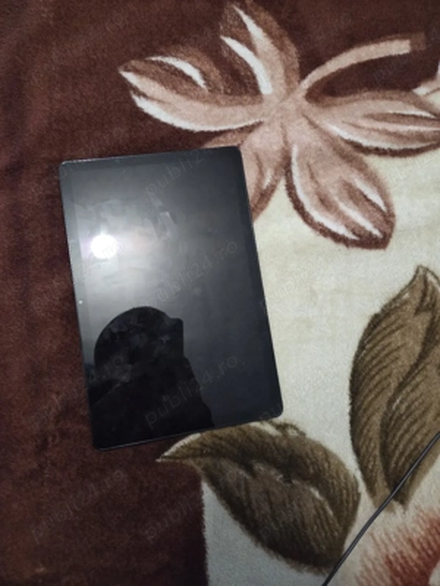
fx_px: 390
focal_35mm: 23
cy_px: 293
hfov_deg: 58.9
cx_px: 220
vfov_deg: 73.9
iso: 1600
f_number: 1.8
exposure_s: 1/101
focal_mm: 5.4
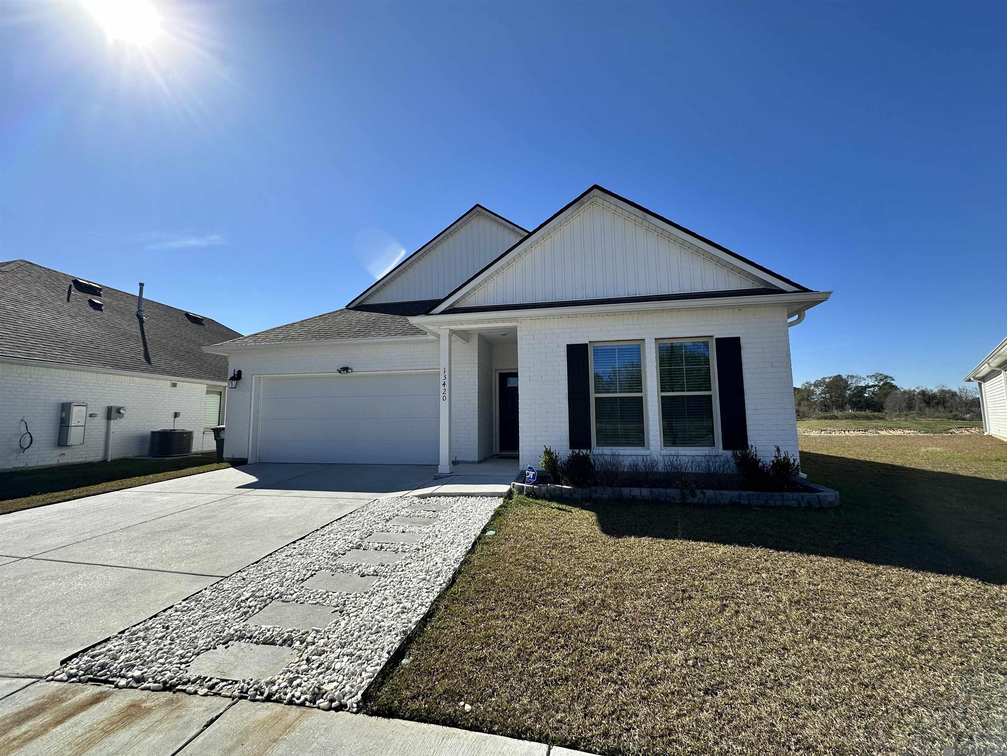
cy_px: 378
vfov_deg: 85.7
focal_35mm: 14
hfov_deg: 102.1
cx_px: 504
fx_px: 407
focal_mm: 2.22
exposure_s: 1/1618
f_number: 2.2
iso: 40
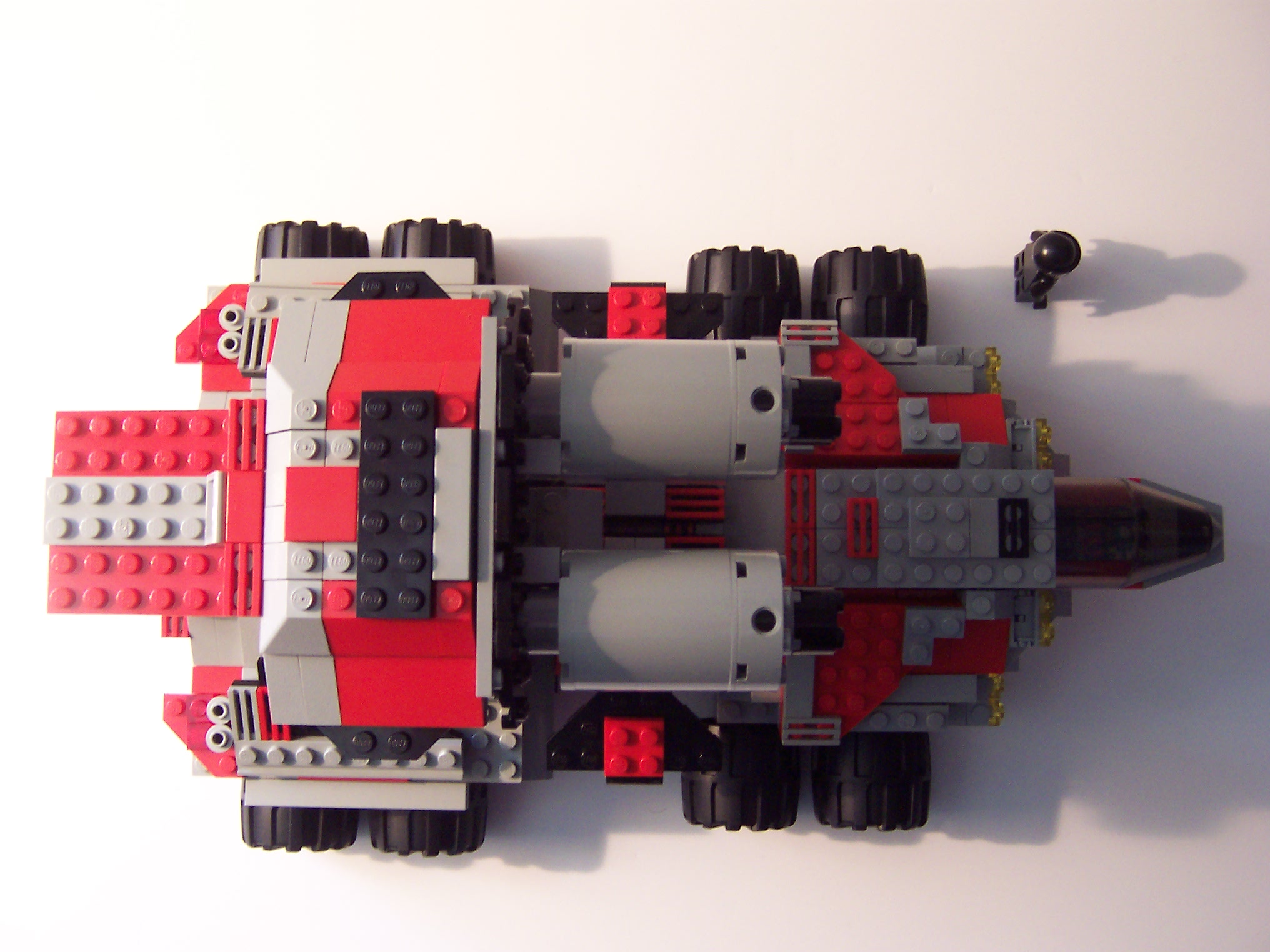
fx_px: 1321
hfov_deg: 51.4
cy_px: 476
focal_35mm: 36
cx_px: 635
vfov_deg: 39.7
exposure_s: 1/8
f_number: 2.8
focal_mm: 5.6
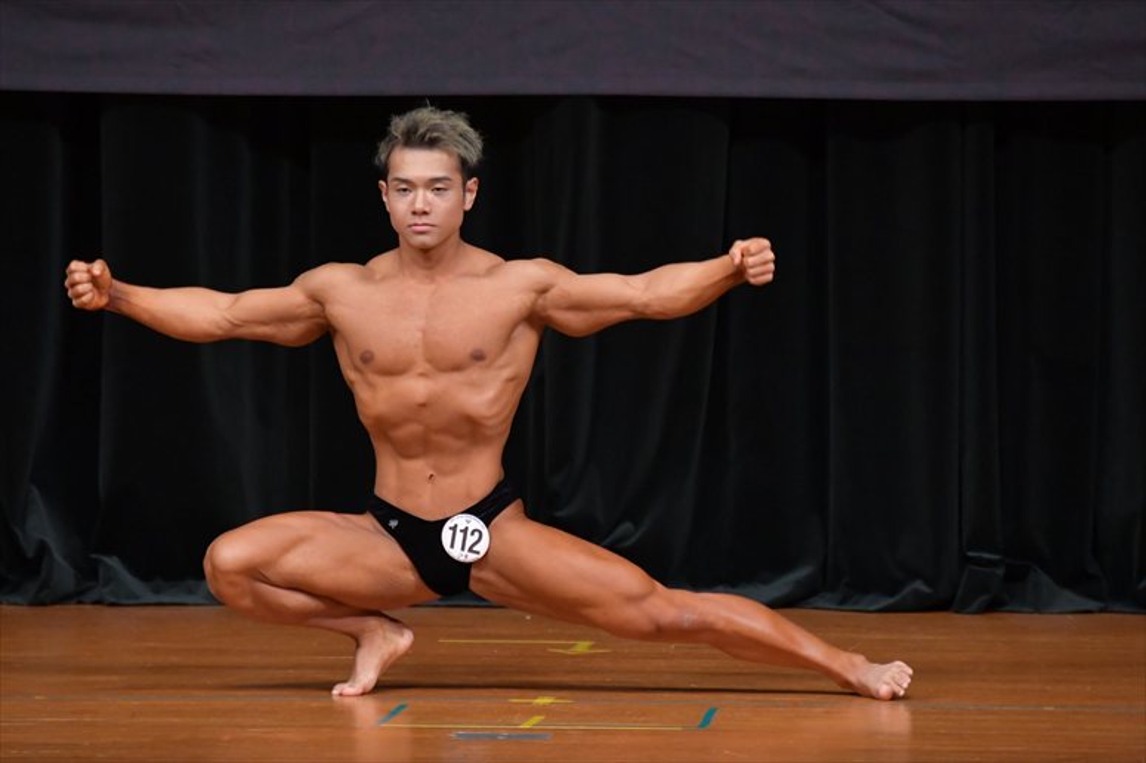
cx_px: 573
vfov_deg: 3.1
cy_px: 382
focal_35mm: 450
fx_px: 14318
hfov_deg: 4.6
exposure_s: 1/400
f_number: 5.6
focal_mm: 300
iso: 4000
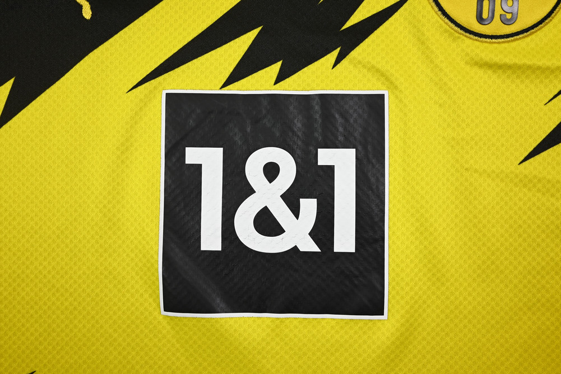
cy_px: 187
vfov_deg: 43.0
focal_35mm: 30
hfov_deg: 61.1
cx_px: 280
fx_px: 475
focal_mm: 30.5
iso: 200
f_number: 4.8
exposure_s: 1/125
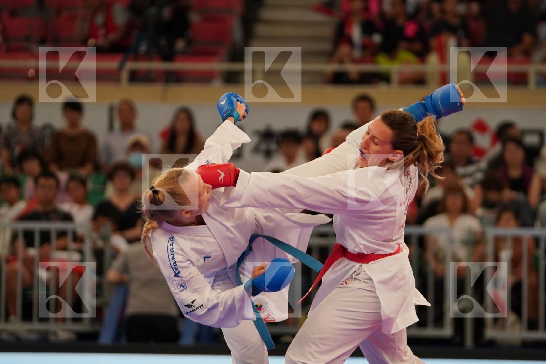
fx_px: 4064
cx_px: 273
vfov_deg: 5.1
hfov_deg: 7.7
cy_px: 182
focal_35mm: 268
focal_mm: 179
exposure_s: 1/1000
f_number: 2.8
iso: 1600
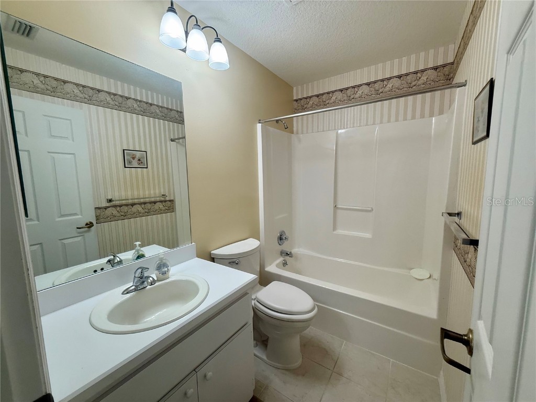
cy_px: 201
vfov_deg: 85.7
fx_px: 217
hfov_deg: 102.1
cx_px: 268
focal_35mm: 14
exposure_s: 1/120
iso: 125
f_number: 2.2
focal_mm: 2.22
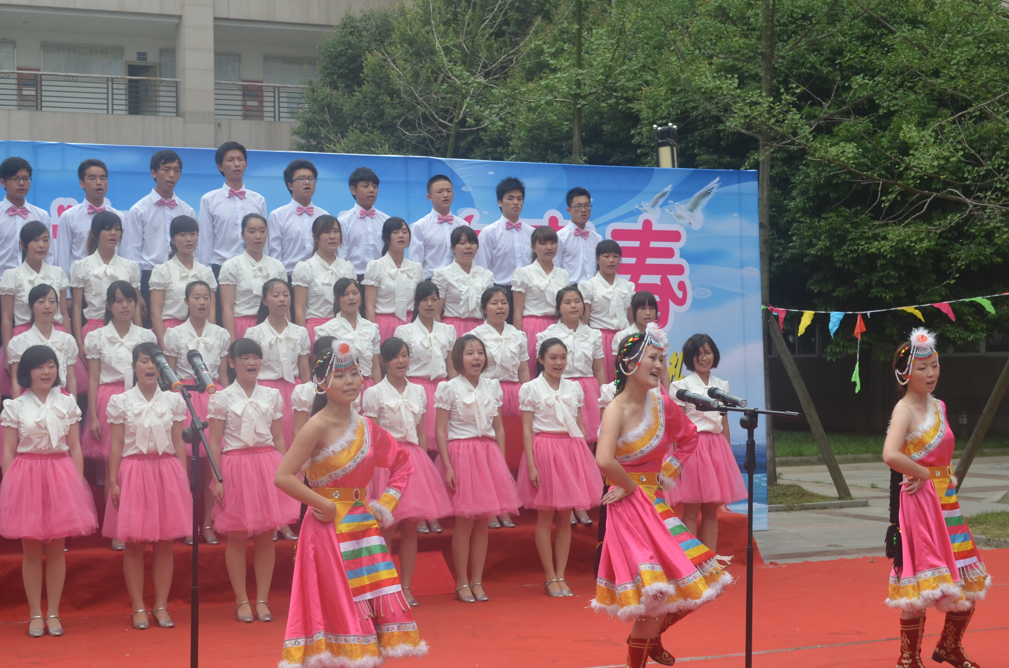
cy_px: 309
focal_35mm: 62
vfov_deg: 21.8
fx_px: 1734
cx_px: 415
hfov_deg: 32.4
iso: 200
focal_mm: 28
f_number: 7.1
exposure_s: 1/200
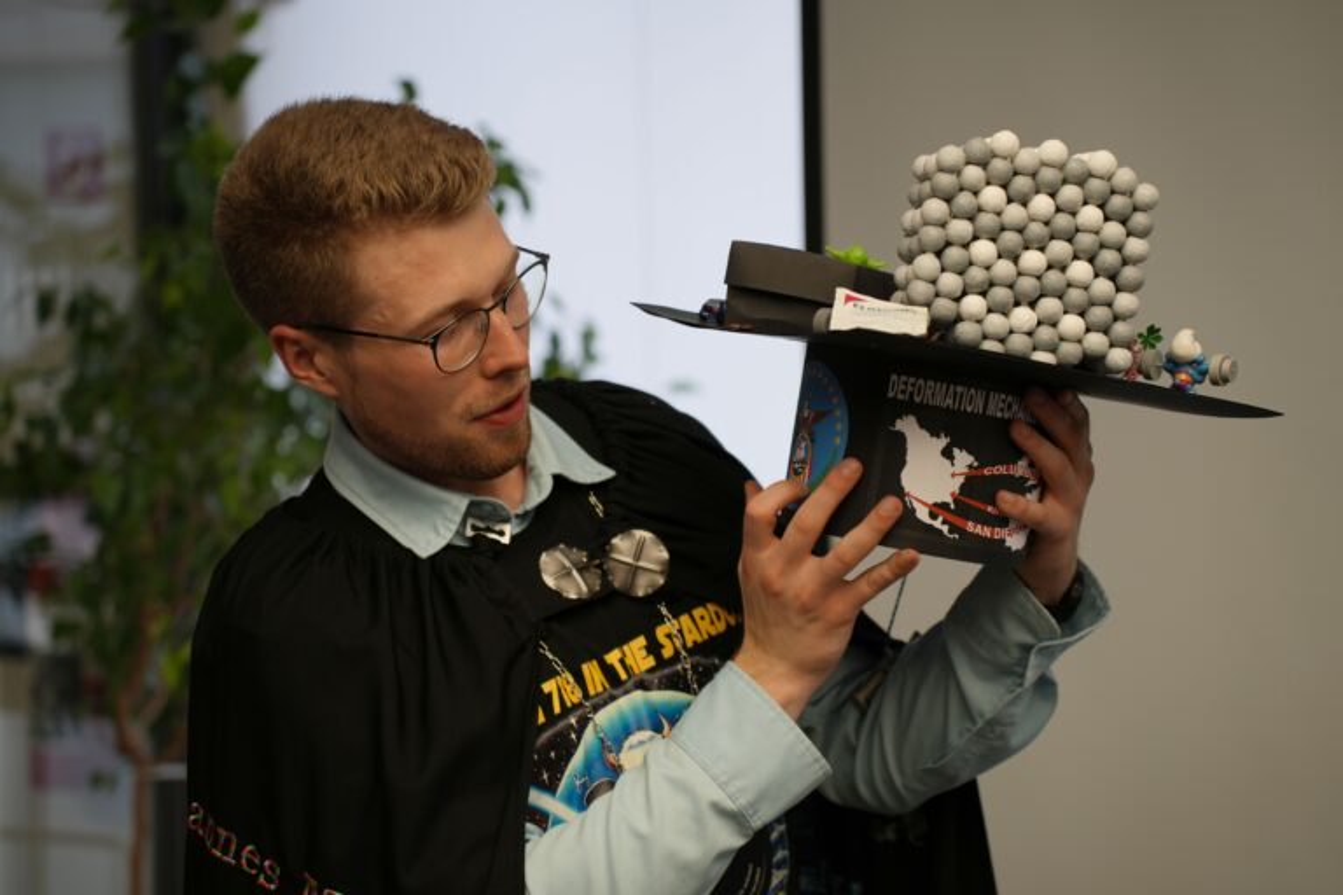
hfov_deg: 27.0
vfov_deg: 18.2
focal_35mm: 75
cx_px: 672
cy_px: 448
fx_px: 2798
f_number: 2.8
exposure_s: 1/80
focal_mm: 75
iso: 250
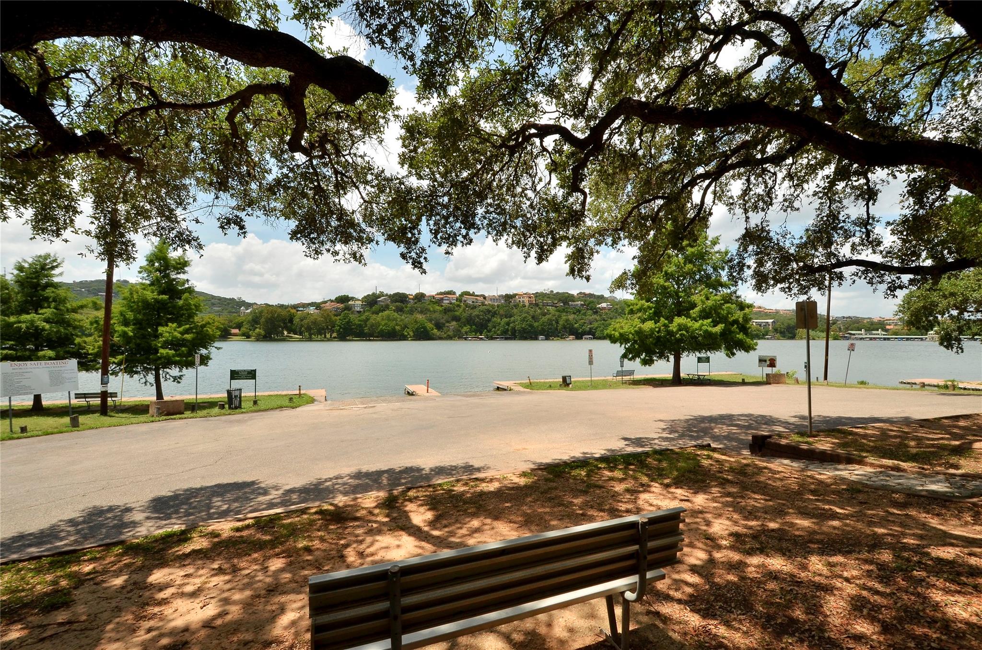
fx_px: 408
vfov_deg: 77.1
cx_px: 491
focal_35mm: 15
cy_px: 325
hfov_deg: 100.5
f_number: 16
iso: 200
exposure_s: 1/250
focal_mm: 10
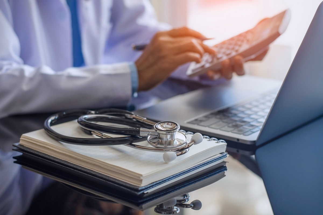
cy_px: 108
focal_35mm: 75
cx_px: 162
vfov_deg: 18.2
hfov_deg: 27.0
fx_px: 673
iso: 200
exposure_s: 1/100
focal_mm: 50
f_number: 2.8
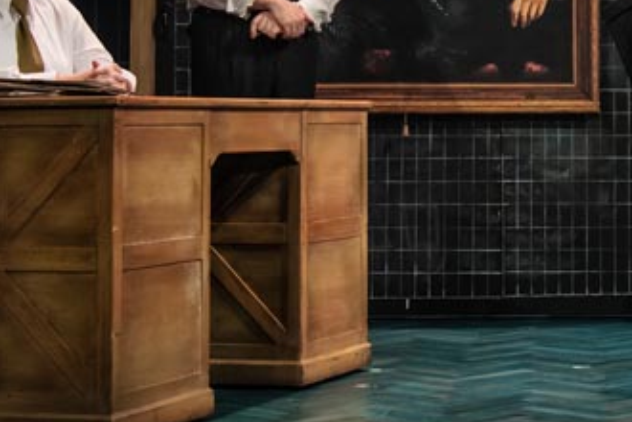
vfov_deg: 12.9
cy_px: -97
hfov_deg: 19.1
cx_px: 674
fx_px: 1808
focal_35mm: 103
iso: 1000
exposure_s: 1/200
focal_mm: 34
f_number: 4.5
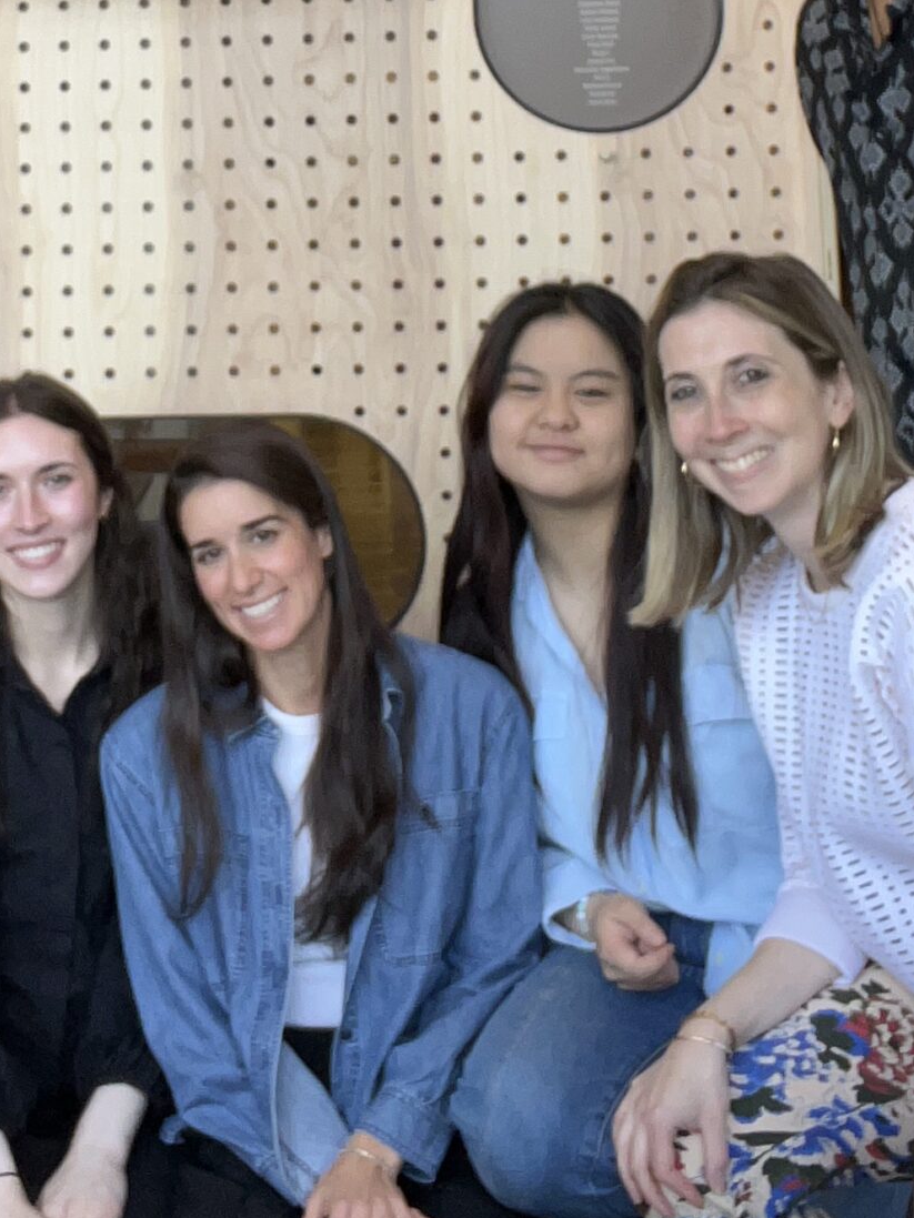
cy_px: -2
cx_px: 171
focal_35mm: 70
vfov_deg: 26.3
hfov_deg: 20.8
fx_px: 2464
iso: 80
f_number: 2.2
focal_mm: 2.71
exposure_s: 1/121
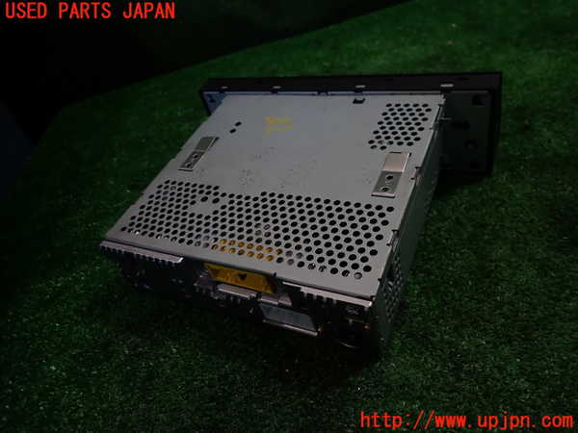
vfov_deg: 54.9
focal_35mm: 25
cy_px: 216
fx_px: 417
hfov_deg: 69.4
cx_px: 289
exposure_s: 1/80
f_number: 2
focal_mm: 4.5
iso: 100
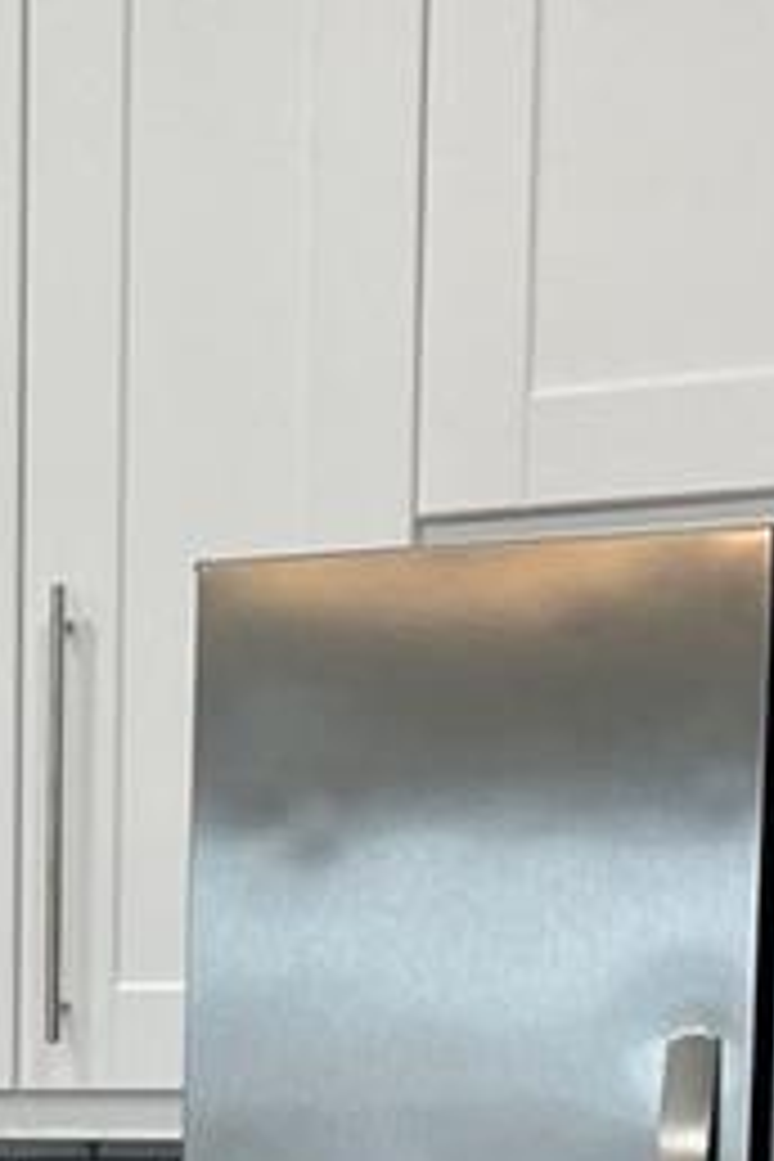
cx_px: -531
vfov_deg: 15.5
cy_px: 1472
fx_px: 4063
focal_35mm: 126
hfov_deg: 10.4
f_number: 1.6
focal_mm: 4.2
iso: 125
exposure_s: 1/120
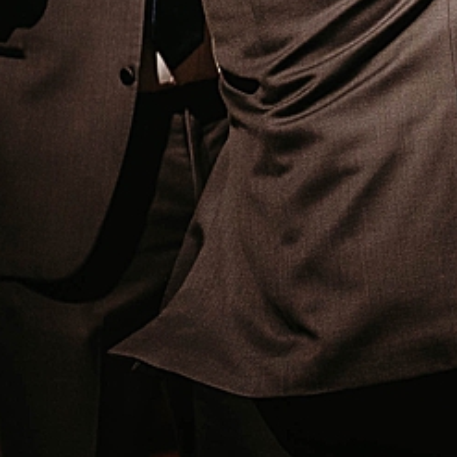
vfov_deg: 9.0
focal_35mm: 193
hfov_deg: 8.4
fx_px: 2883
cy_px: -32
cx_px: 1064
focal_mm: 35
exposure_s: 1/1250
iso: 640
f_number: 2.2
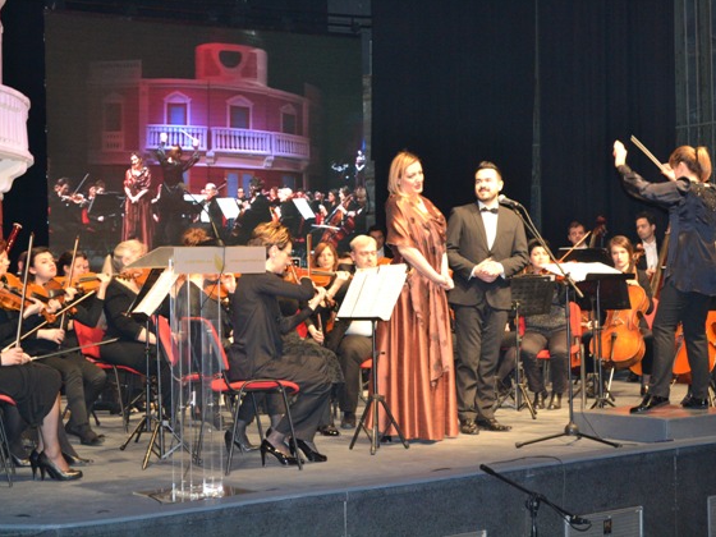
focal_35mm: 66
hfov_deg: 29.4
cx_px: 389
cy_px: 265
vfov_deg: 22.3
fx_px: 1365
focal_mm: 40
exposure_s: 1/60
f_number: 5.3
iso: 2500
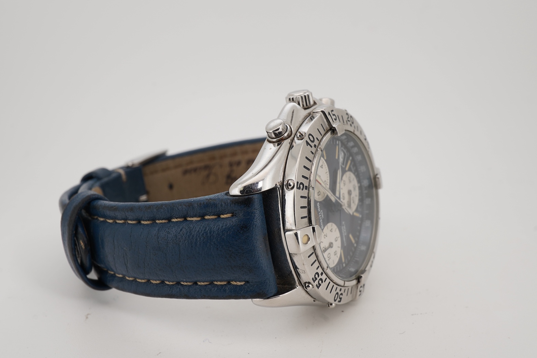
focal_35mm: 45
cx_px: 268
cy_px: 179
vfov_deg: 29.9
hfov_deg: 43.6
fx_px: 671
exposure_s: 1/160
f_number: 22
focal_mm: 30
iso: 160
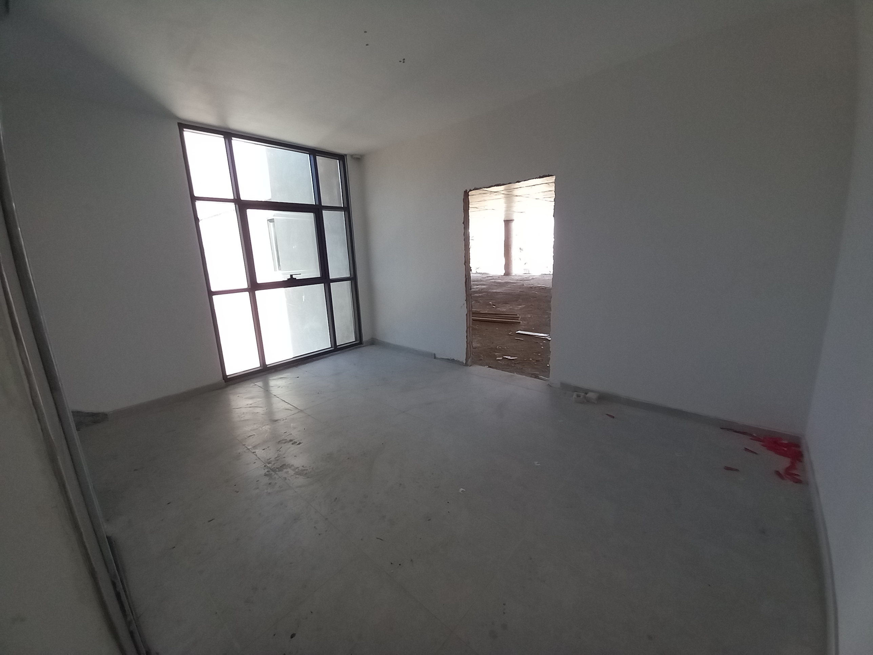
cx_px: 436
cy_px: 328
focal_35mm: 13
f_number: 2.2
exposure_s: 1/120
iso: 80
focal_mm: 1.13
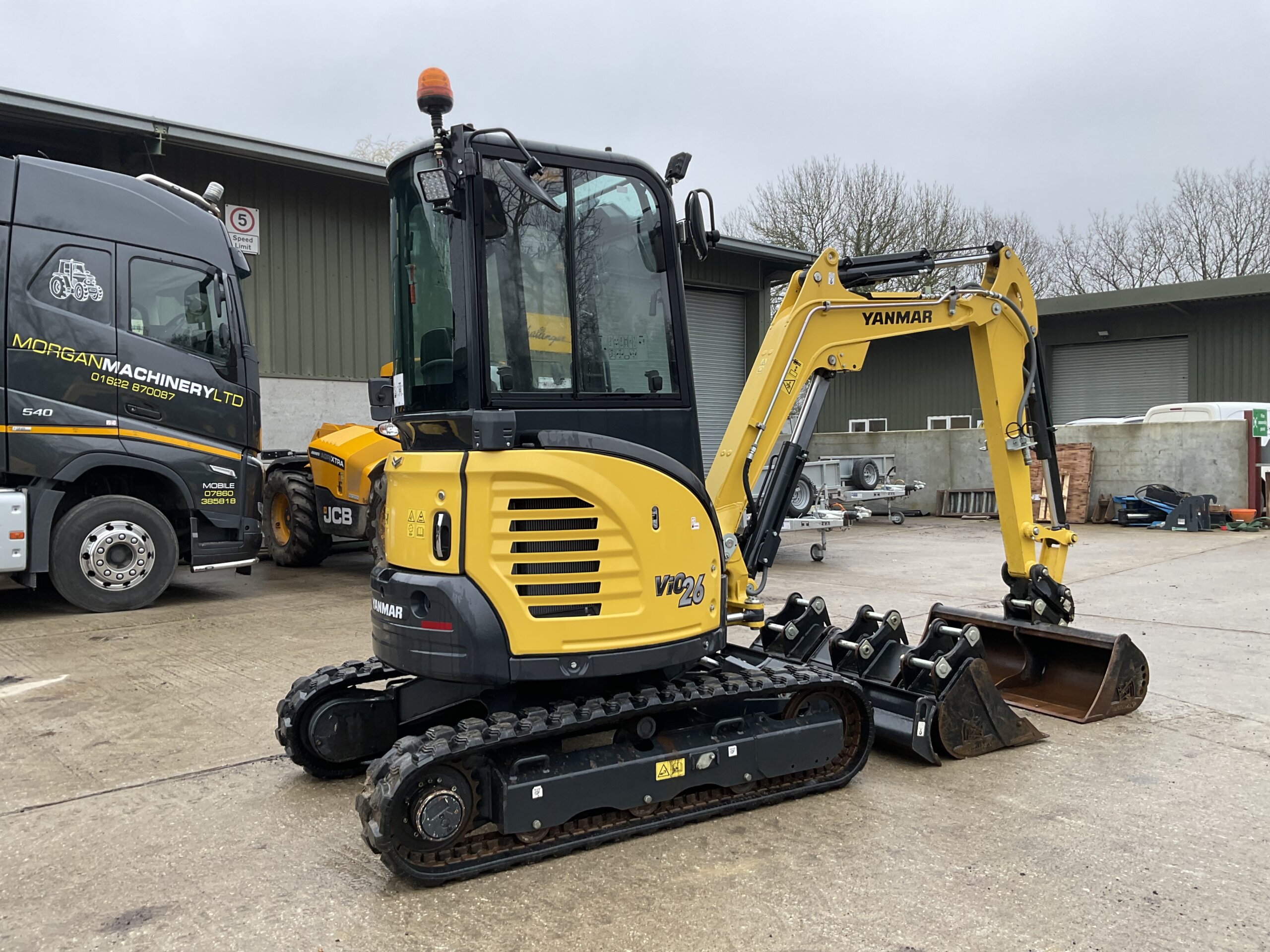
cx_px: 635
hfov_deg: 61.7
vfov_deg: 48.2
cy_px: 476
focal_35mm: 29
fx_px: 1064
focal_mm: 3
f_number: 1.8
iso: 20
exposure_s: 1/100
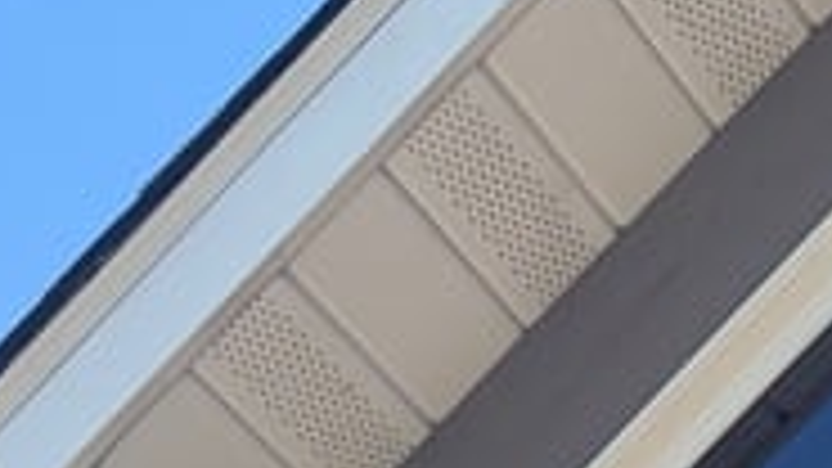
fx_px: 3463
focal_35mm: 157
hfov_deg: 13.2
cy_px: 2095
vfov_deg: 6.0
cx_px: 1088
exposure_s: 1/1287
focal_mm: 5.96
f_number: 1.6
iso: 50
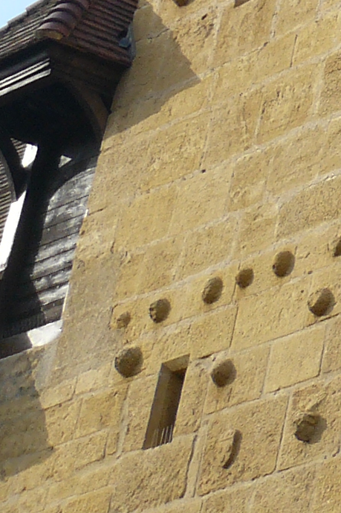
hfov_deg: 7.2
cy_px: -336
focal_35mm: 167
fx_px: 2374
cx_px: 1077
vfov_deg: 11.6
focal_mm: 6
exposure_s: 1/200
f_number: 5
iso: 100
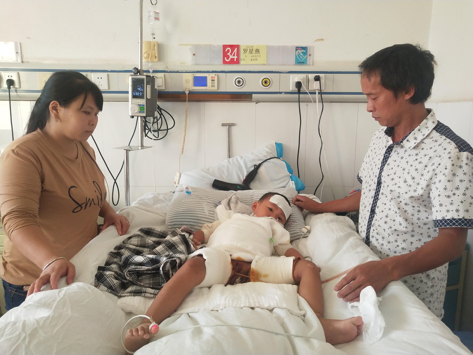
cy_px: 178
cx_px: 236
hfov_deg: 60.0
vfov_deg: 46.8
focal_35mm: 30
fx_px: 410
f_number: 1.8
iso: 241
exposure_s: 1/50
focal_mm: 3.95
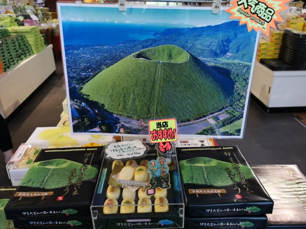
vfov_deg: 48.2
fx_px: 256
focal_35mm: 29
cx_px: 153
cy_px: 114
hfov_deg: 61.7
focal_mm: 3.95
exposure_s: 1/50
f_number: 1.8
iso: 64
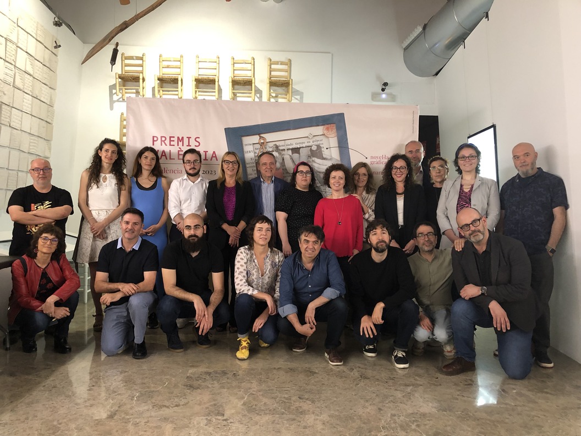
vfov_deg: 49.7
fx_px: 470
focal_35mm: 28
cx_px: 290
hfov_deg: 63.4
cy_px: 218
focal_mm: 3.99
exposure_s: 1/11
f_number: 1.8
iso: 100
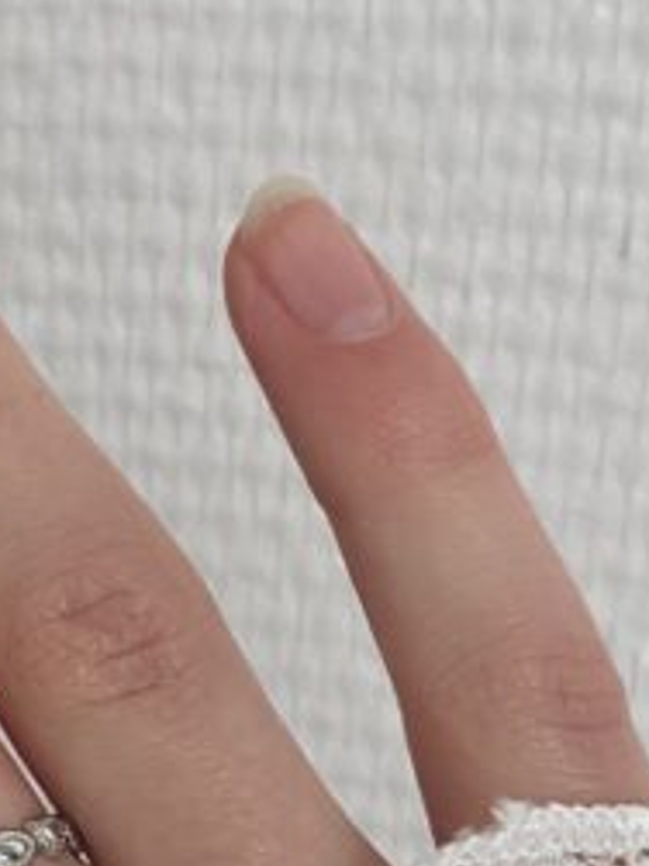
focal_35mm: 83
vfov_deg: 23.4
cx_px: -169
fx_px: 2077
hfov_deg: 16.8
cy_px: 631
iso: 200
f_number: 1.8
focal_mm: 4.25
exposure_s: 1/60
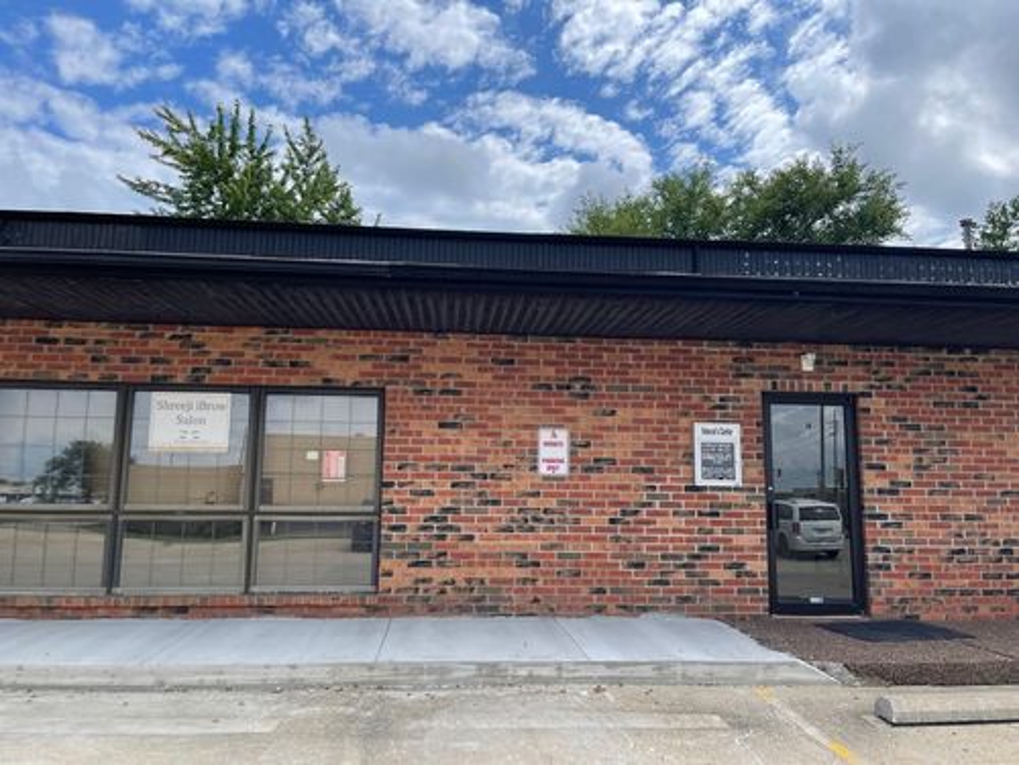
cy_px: 382
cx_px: 510
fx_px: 765
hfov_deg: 67.3
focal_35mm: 26
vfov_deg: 53.1
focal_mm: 5.1
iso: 32
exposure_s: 1/3663
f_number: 1.6
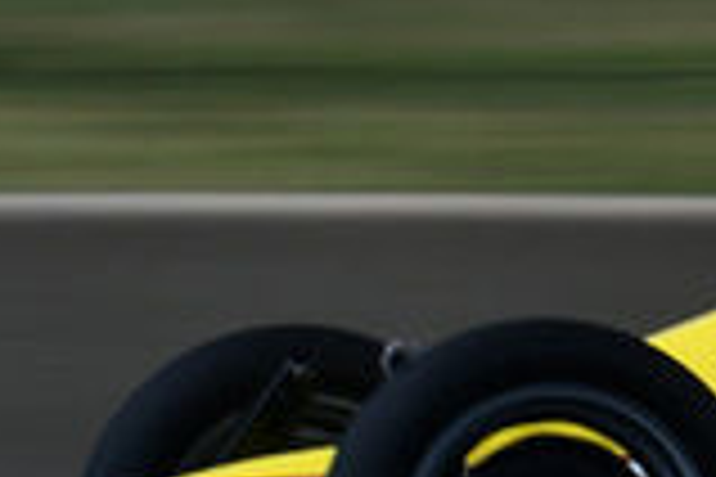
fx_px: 25535
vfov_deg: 1.1
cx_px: 865
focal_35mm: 1284
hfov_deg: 1.6
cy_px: 144
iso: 100
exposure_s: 1/125
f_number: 13
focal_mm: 170
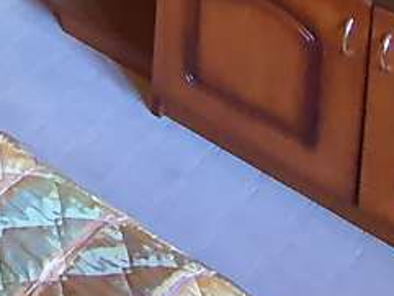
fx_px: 922
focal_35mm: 81
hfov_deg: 18.6
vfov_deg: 12.4
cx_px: -320
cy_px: -495
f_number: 2.2
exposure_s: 1/33
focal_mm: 1.8
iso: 400
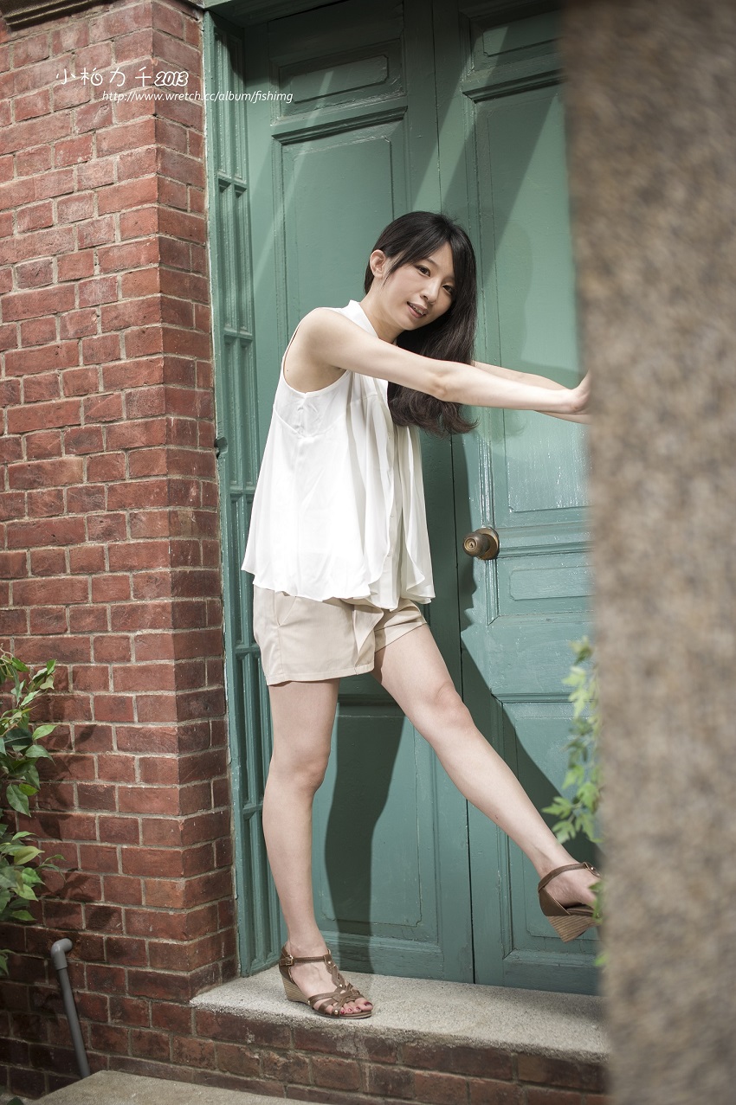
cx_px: 368
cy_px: 552
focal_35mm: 50
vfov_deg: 39.6
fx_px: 1535
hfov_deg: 27.0
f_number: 2.2
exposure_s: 1/200
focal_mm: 50
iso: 100
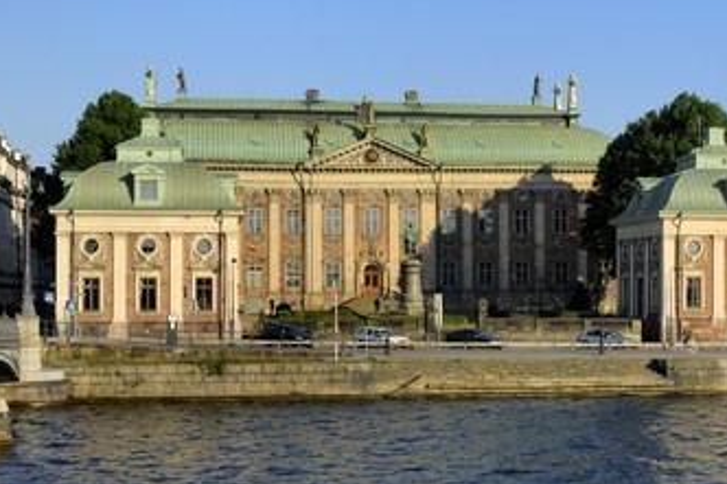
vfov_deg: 17.9
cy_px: 272
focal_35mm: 76
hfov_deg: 26.6
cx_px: 452
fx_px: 1534
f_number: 10
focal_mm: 40
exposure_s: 1/200
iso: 100
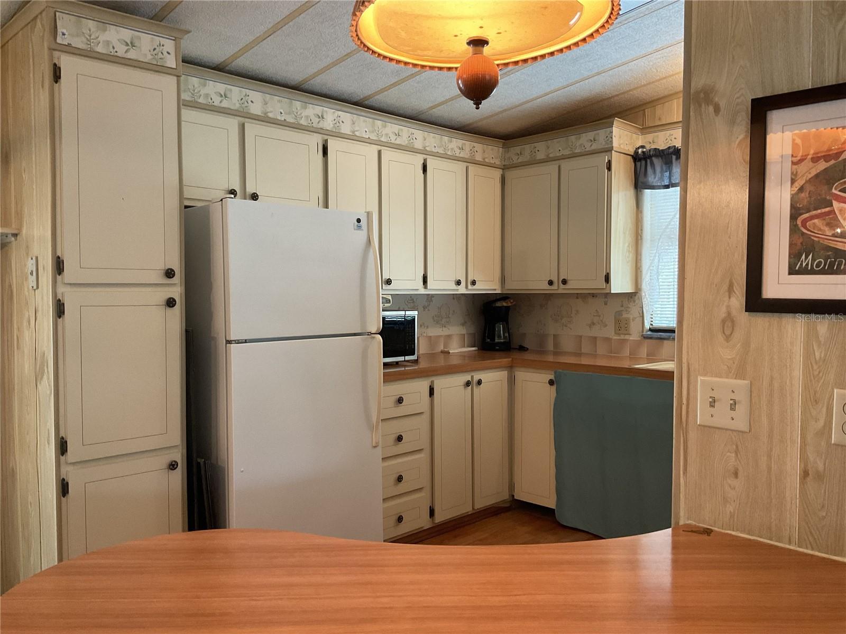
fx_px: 709
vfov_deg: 48.2
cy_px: 317
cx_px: 423
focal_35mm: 29
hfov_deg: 61.7
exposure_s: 1/60
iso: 125
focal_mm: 3
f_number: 1.8
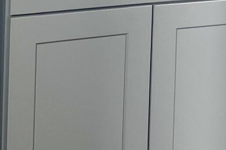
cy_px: -171
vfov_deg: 8.2
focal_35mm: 157
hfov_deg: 13.1
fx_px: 985
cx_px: 163
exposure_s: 1/119
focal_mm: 5.7
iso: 125
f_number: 1.5
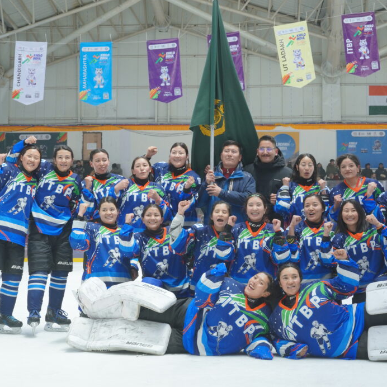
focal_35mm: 63
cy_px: 188
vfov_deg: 27.3
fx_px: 797
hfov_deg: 27.2
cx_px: 232
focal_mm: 45
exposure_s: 1/160
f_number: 8
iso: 800
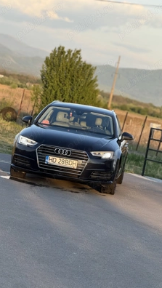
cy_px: 144
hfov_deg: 9.2
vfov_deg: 16.3
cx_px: 65
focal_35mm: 132
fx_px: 1007
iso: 50
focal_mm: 15.66
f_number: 2.8
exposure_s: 1/257
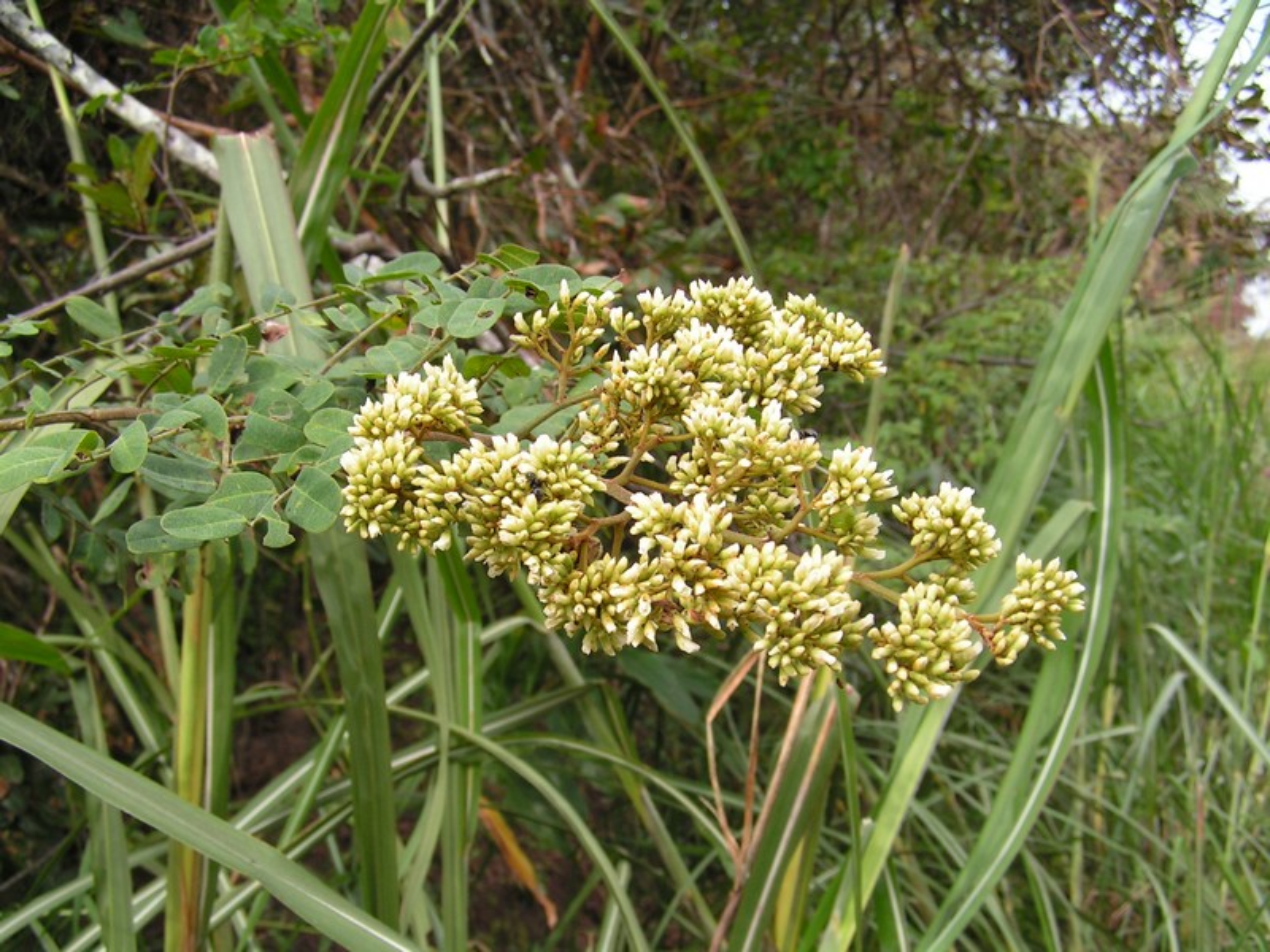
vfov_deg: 37.7
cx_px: 635
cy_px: 476
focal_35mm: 38
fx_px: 1394
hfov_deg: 49.0
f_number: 4.5
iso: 50
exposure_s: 1/100
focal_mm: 6.3
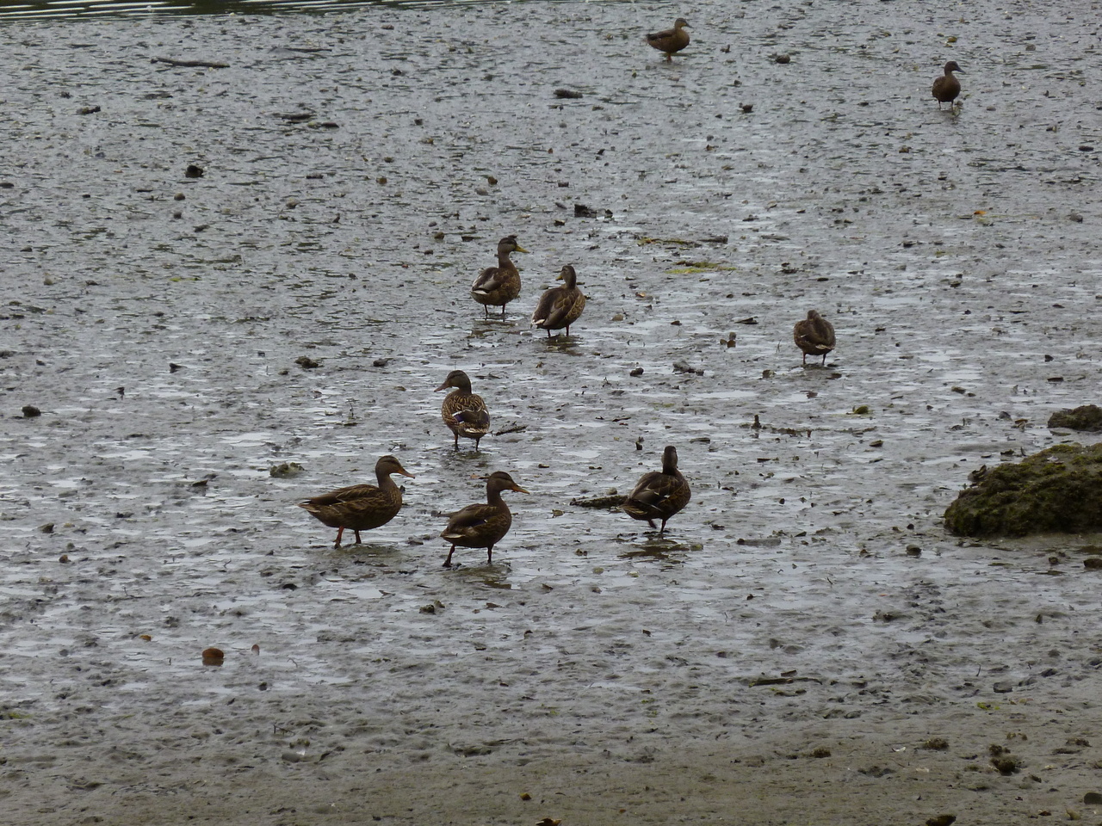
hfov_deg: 7.9
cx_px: 551
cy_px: 413
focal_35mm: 250
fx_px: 7959
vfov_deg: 5.9
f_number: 5.9
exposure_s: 1/125
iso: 160
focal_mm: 36
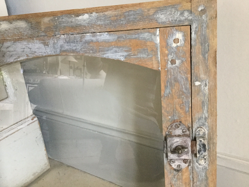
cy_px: 94
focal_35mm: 31
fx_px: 223
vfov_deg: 45.4
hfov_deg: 58.4
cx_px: 124
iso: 200
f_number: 2.4
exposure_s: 1/25
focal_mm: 3.3
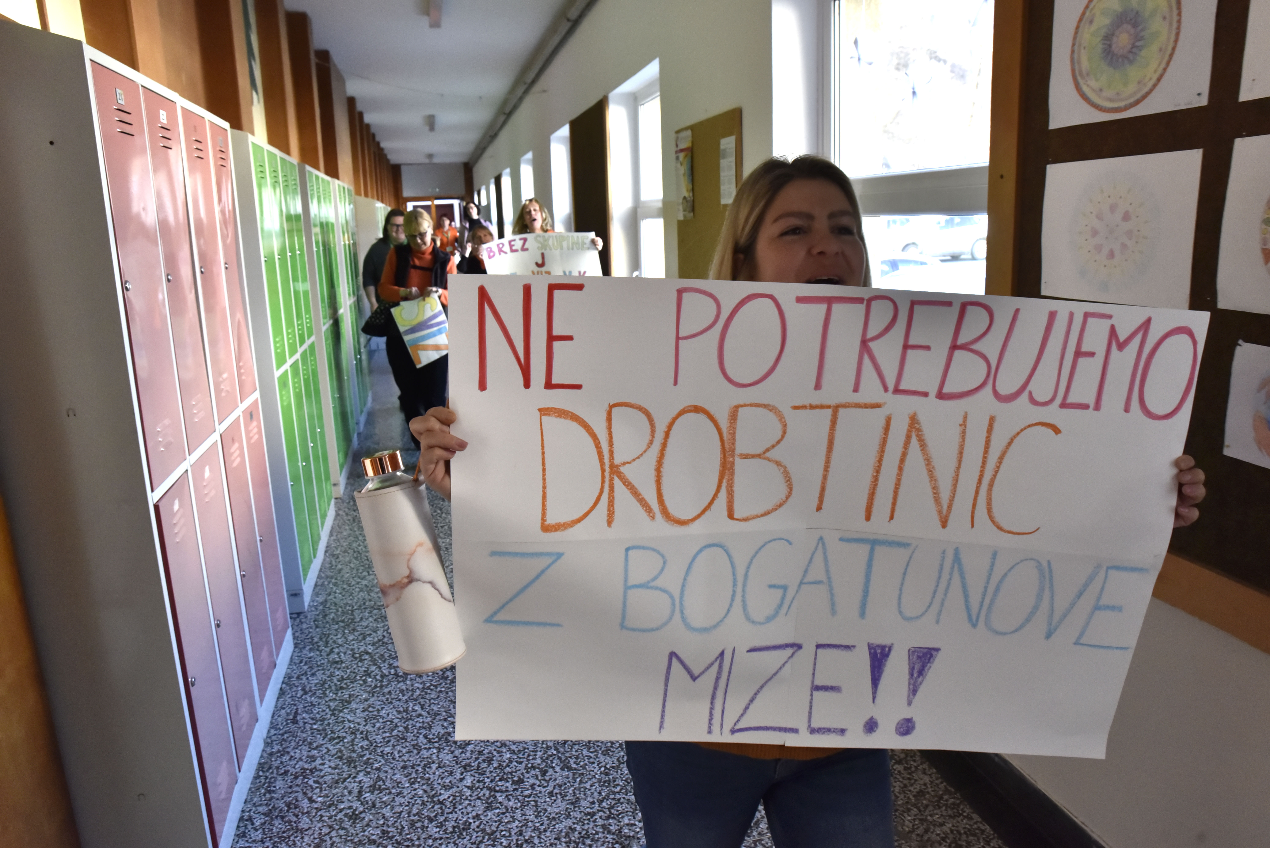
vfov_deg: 53.2
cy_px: 424
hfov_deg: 73.7
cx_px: 635
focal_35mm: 24
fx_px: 847
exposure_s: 1/200
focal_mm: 24
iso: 1600
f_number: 6.3
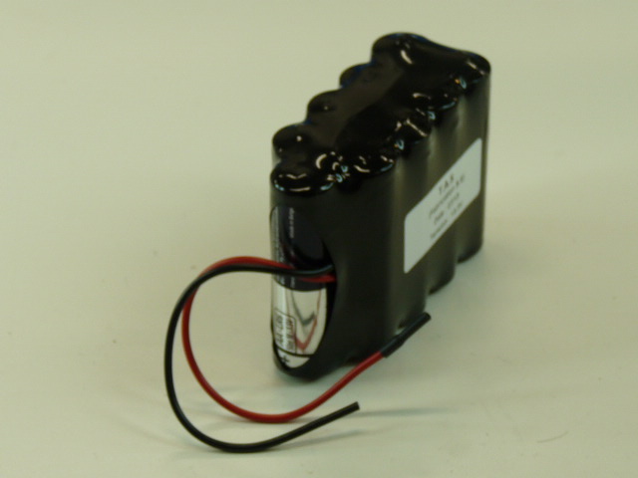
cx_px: 319
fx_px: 2543
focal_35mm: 138
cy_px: 239
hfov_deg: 14.3
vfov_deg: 10.7
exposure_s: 1/50
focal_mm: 13.8
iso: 100
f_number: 3.4
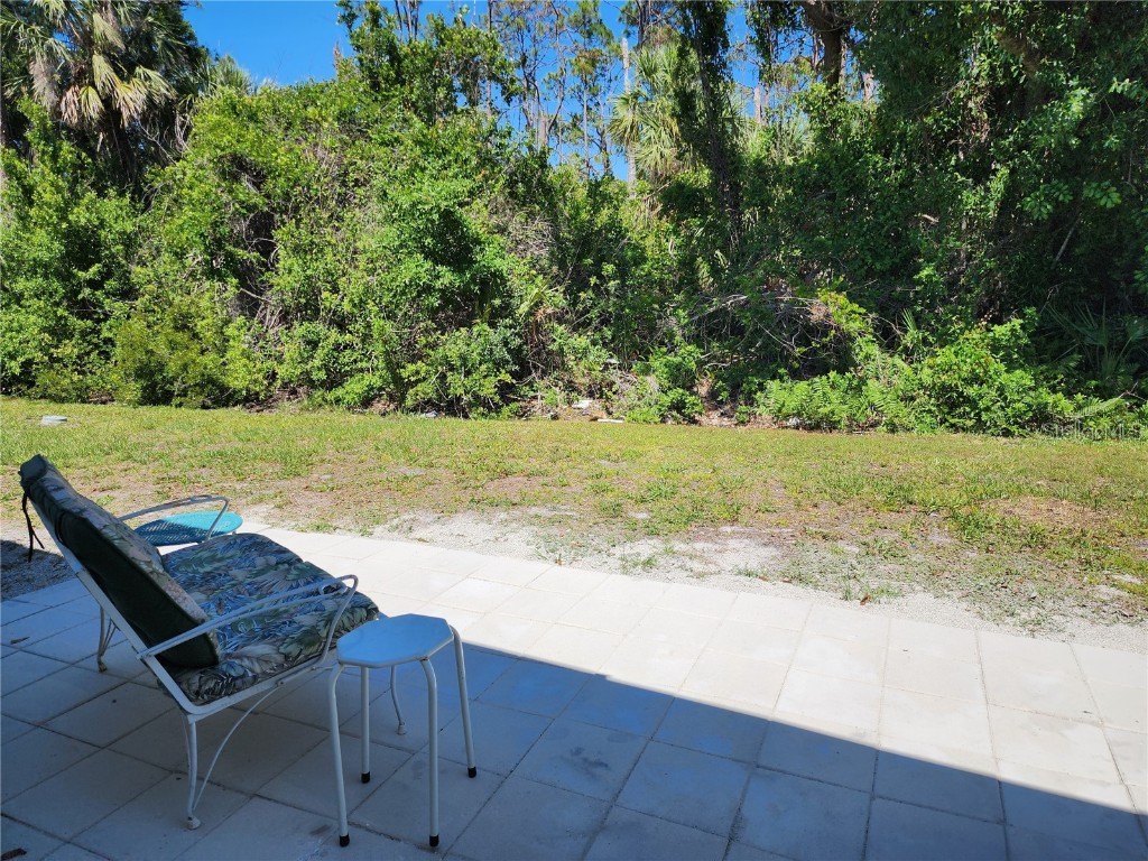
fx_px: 763
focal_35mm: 23
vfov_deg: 58.9
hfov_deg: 73.9
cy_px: 430
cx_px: 574
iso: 12
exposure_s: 1/1151
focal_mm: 6.4
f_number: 1.8
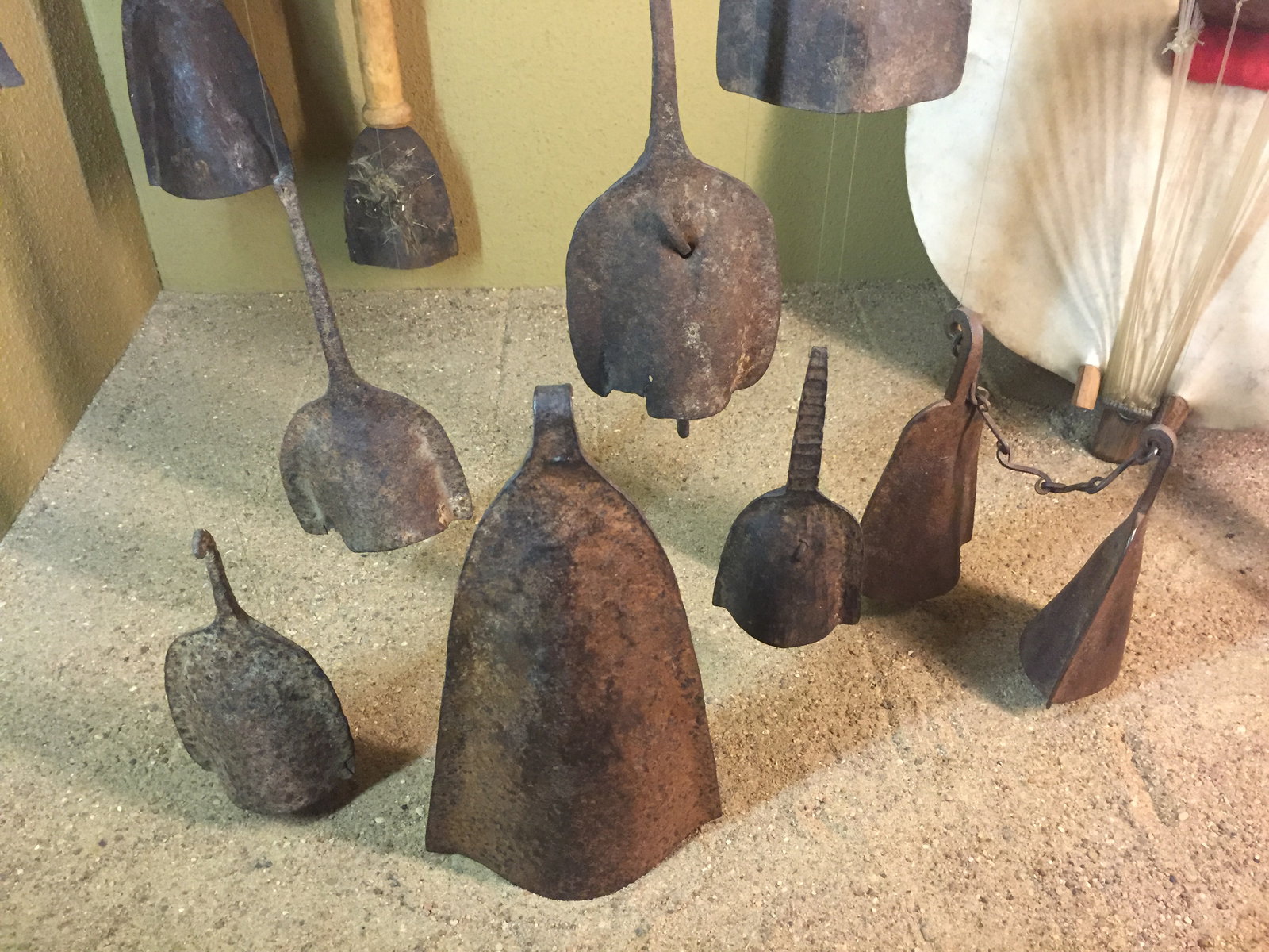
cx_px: 634
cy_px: 476
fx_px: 1063
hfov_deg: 61.7
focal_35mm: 29
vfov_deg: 48.2
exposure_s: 1/25
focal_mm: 4.15
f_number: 2.2
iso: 250
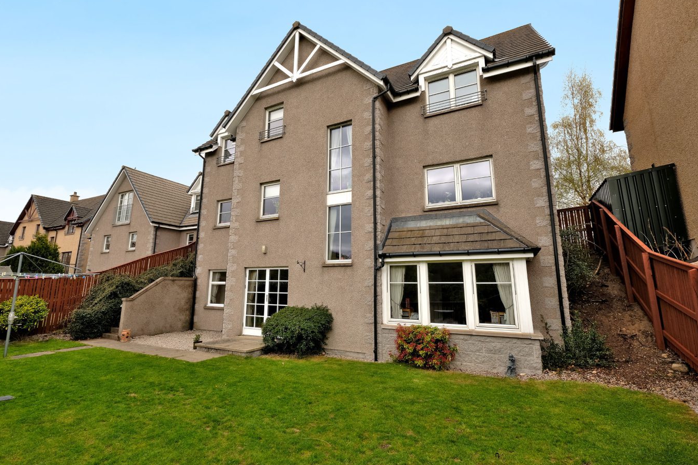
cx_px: 336
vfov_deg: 73.7
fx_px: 310
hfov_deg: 96.7
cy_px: 225
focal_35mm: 16
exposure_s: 1/60
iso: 200
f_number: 11
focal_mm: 10
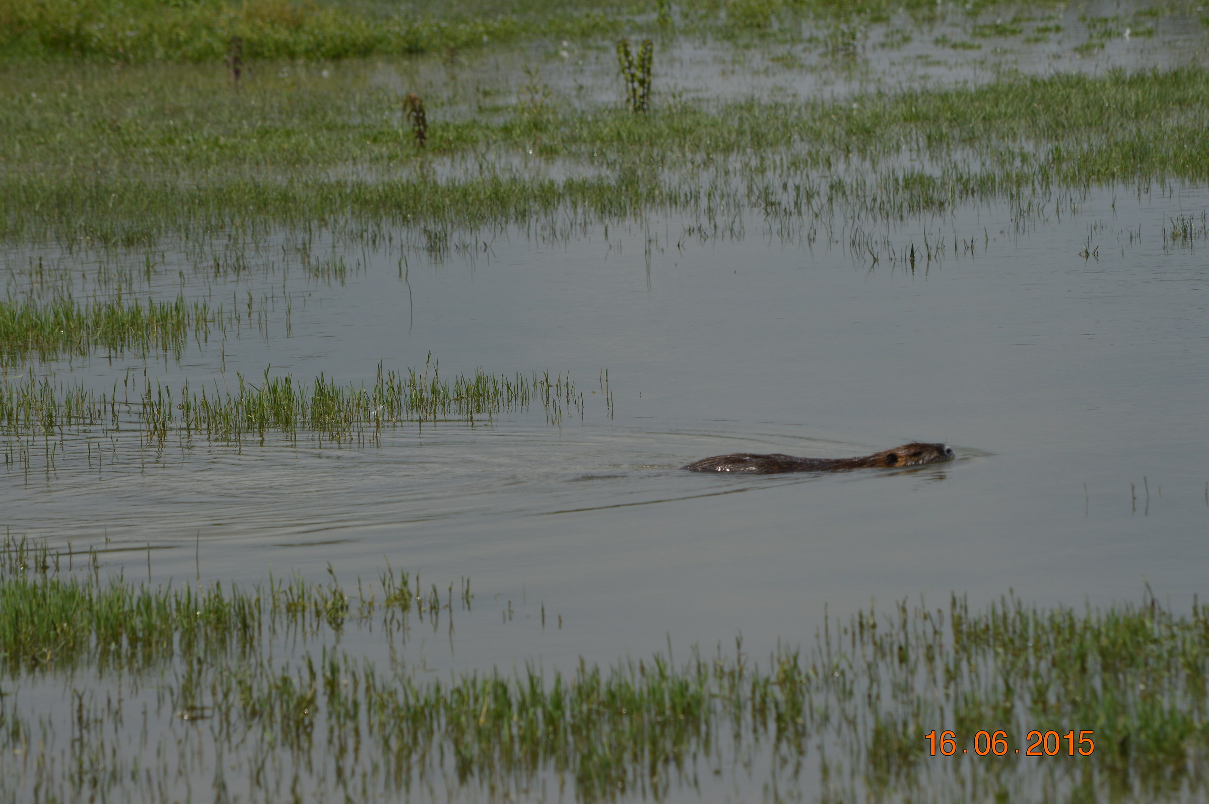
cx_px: 604
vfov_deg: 5.5
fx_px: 8303
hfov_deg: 8.3
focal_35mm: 248
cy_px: 402
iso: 100
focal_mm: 165
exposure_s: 1/640
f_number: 9
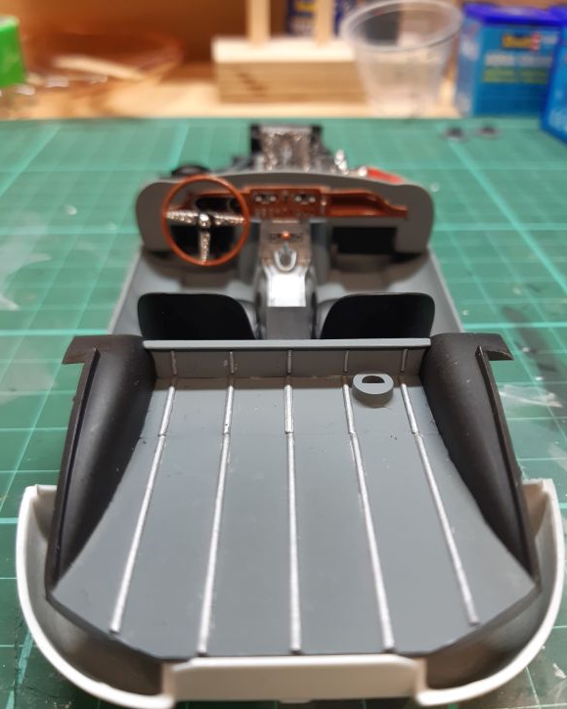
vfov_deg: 62.2
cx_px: 291
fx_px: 587
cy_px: 360
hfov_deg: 51.5
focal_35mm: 28
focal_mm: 3.92
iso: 64
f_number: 1.7
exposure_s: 1/50
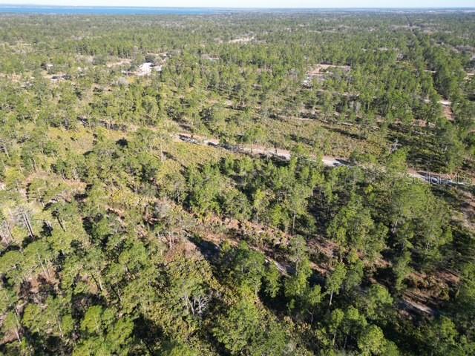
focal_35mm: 24
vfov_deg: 56.8
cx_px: 238
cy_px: 178
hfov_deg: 71.6
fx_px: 329
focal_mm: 6.72
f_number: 1.7
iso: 100
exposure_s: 1/1000
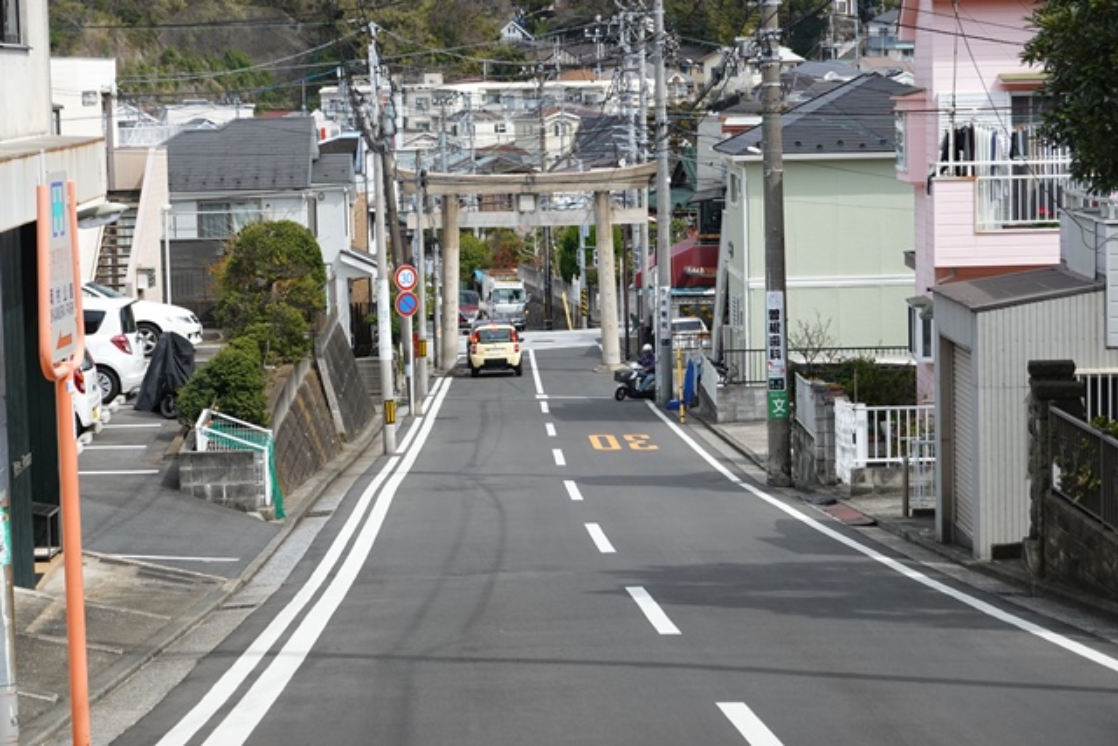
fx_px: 3013
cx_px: 559
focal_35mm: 97
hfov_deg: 21.0
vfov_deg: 14.1
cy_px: 373
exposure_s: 1/640
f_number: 4
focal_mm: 35.31
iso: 400
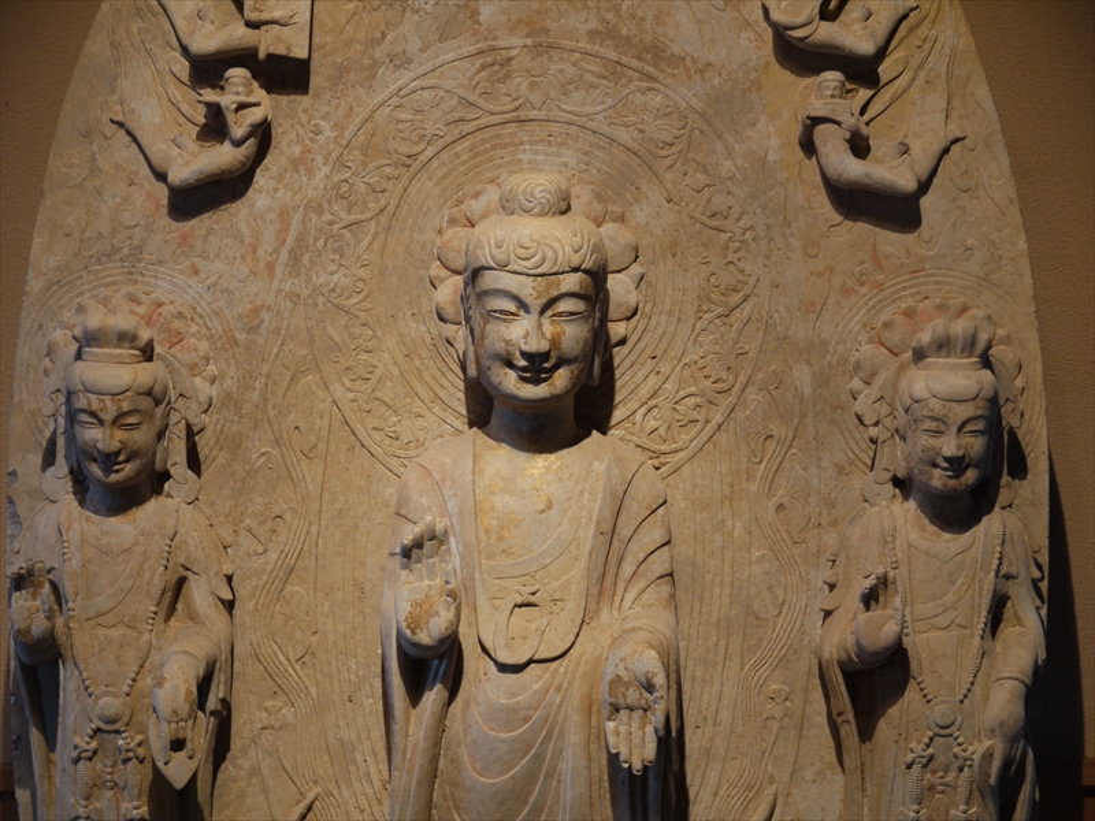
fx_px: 2847
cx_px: 548
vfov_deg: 16.4
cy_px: 410
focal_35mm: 90
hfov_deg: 21.8
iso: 400
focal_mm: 45
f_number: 5.6
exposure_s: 1/25
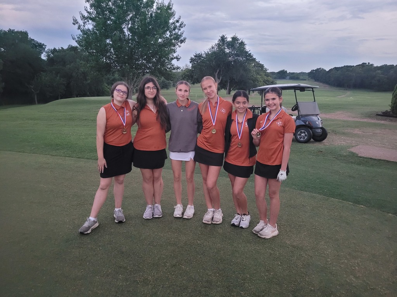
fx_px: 298
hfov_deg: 67.3
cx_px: 198
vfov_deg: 53.1
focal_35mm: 26
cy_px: 148
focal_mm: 5.4
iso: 1600
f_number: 1.8
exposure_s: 1/20
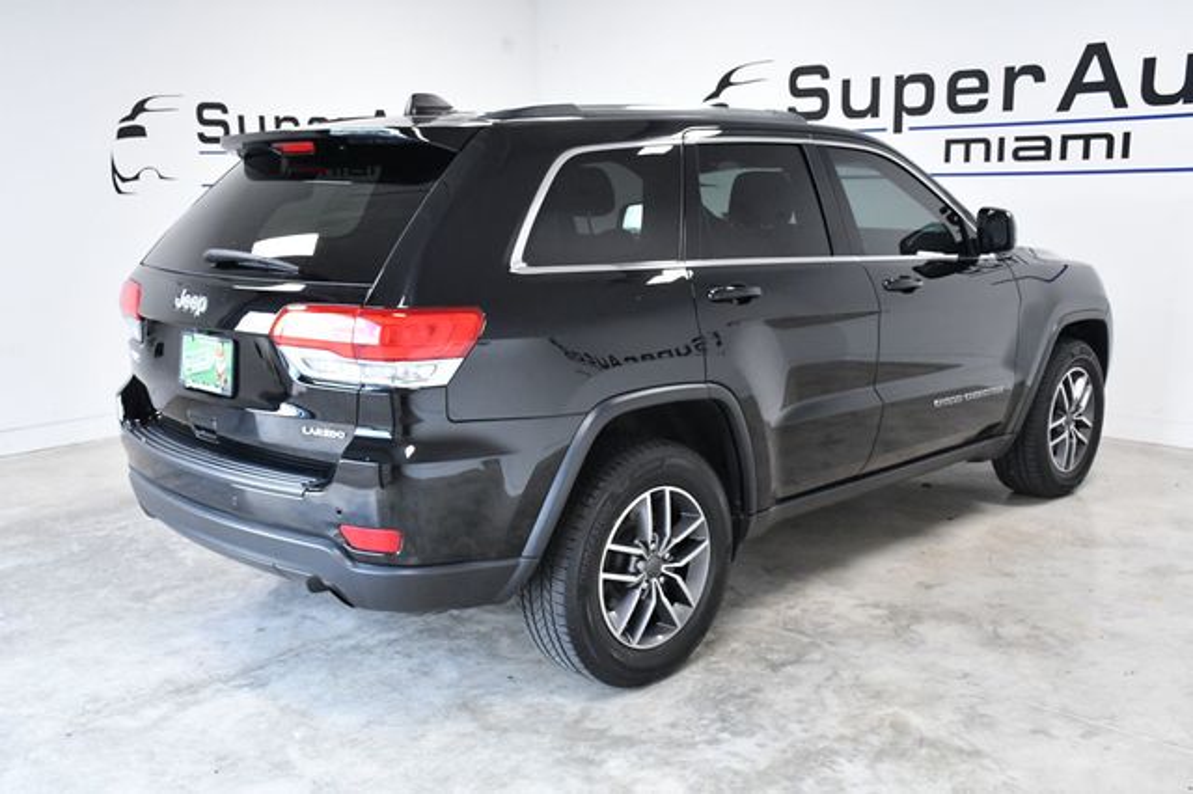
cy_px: 397
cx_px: 596
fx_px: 1192
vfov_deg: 36.8
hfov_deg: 53.2
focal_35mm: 36
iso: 2500
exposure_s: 1/250
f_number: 8
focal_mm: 24
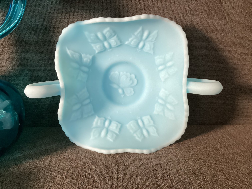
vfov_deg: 45.4
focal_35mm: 31
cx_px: 126
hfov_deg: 58.3
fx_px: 226
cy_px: 94
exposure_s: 1/60
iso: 200
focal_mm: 3.3
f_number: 2.4
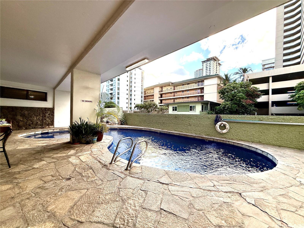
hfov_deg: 102.1
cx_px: 152
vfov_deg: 85.7
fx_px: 123
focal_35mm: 14
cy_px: 114
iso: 64
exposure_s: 1/386
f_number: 2.2
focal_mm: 2.22
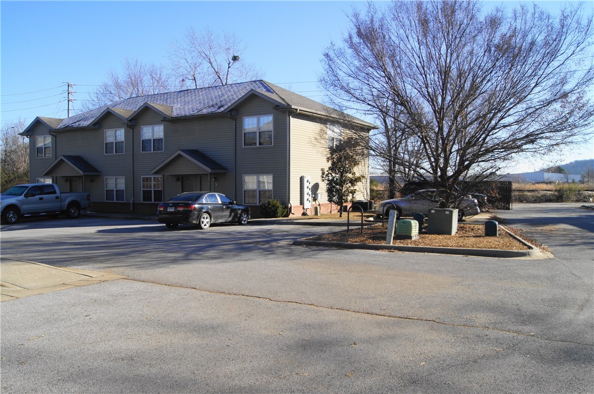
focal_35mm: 30
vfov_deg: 43.5
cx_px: 297
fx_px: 494
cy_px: 197
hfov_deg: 62.0
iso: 100
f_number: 11
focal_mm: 20
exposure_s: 1/80
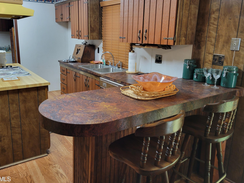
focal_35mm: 30
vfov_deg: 46.7
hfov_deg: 59.8
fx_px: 211
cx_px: 107
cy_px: 83
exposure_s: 1/40
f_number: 1.8
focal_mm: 5.4
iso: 250
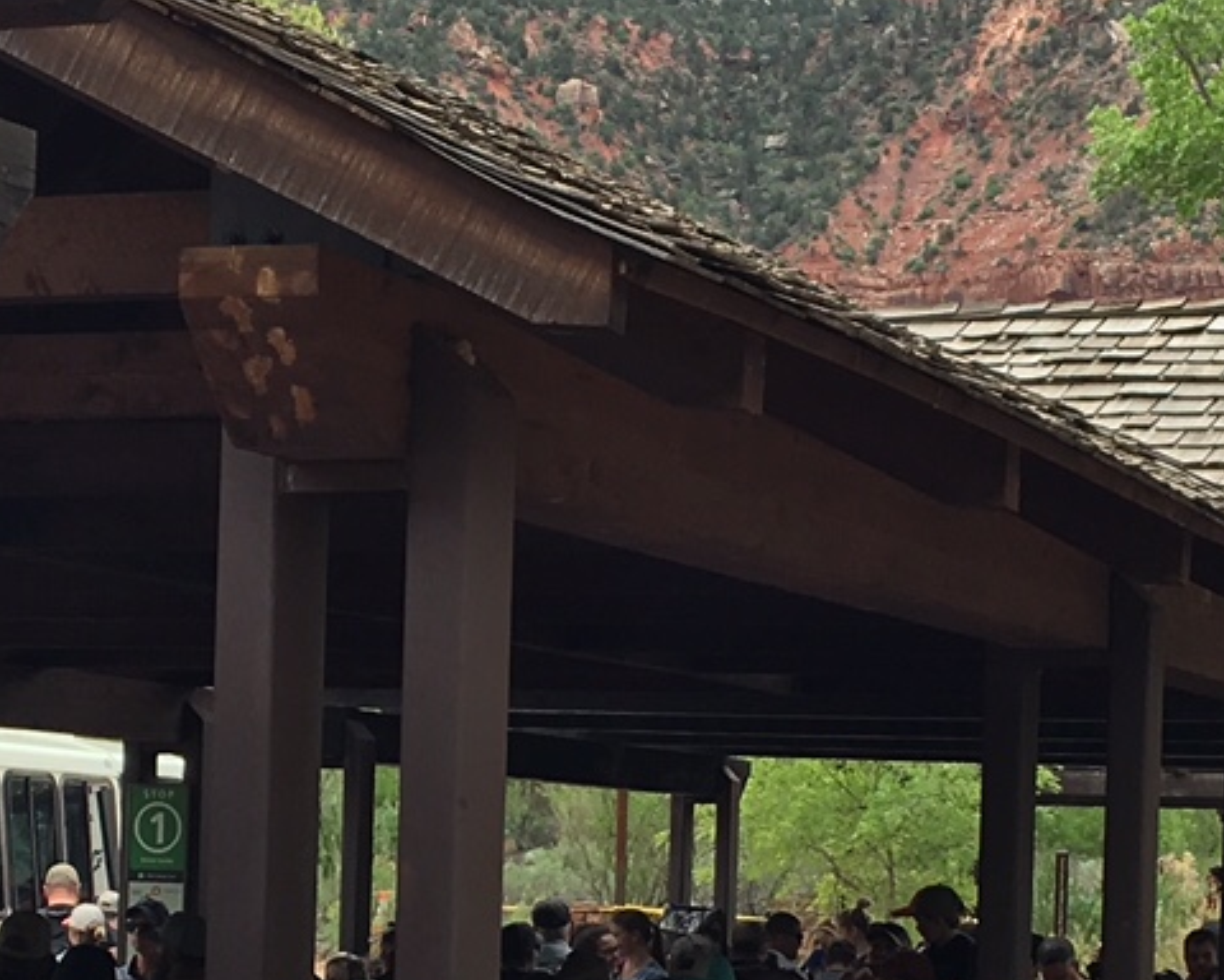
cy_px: 901
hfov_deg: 16.1
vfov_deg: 12.8
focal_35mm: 119
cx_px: 441
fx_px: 4311
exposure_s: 1/574
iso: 25
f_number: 2.2
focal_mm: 4.15
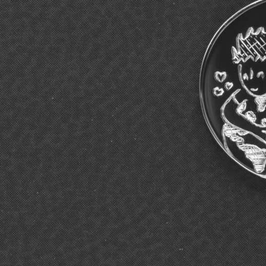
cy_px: 18
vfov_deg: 3.5
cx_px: 288
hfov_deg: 3.5
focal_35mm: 499
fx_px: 4335
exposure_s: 1/20
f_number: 9
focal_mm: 105
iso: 100
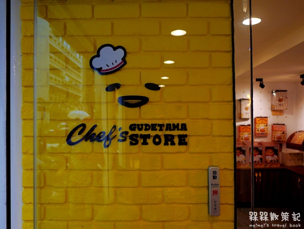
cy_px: 114
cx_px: 152
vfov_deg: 46.9
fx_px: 264
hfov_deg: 59.9
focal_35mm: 30
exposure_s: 1/160
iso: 200
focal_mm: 15
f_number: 1.7
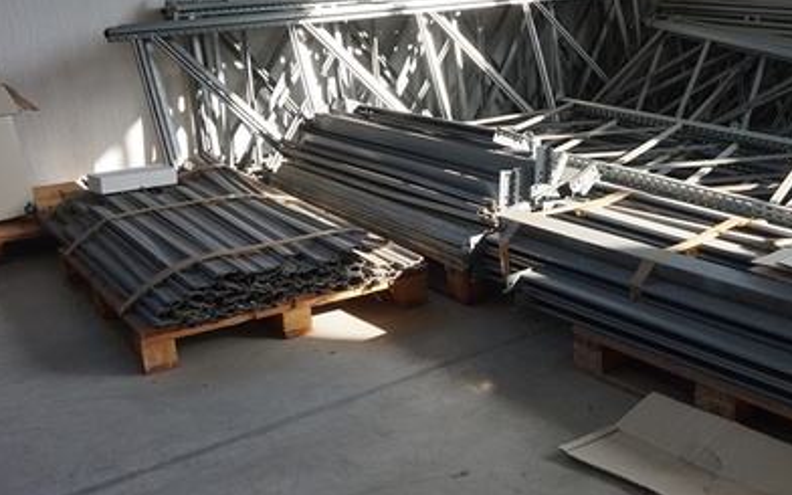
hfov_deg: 42.0
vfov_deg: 28.5
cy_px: 206
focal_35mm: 45
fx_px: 971
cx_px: 656
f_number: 5.6
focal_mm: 16
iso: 100
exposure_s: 1/80
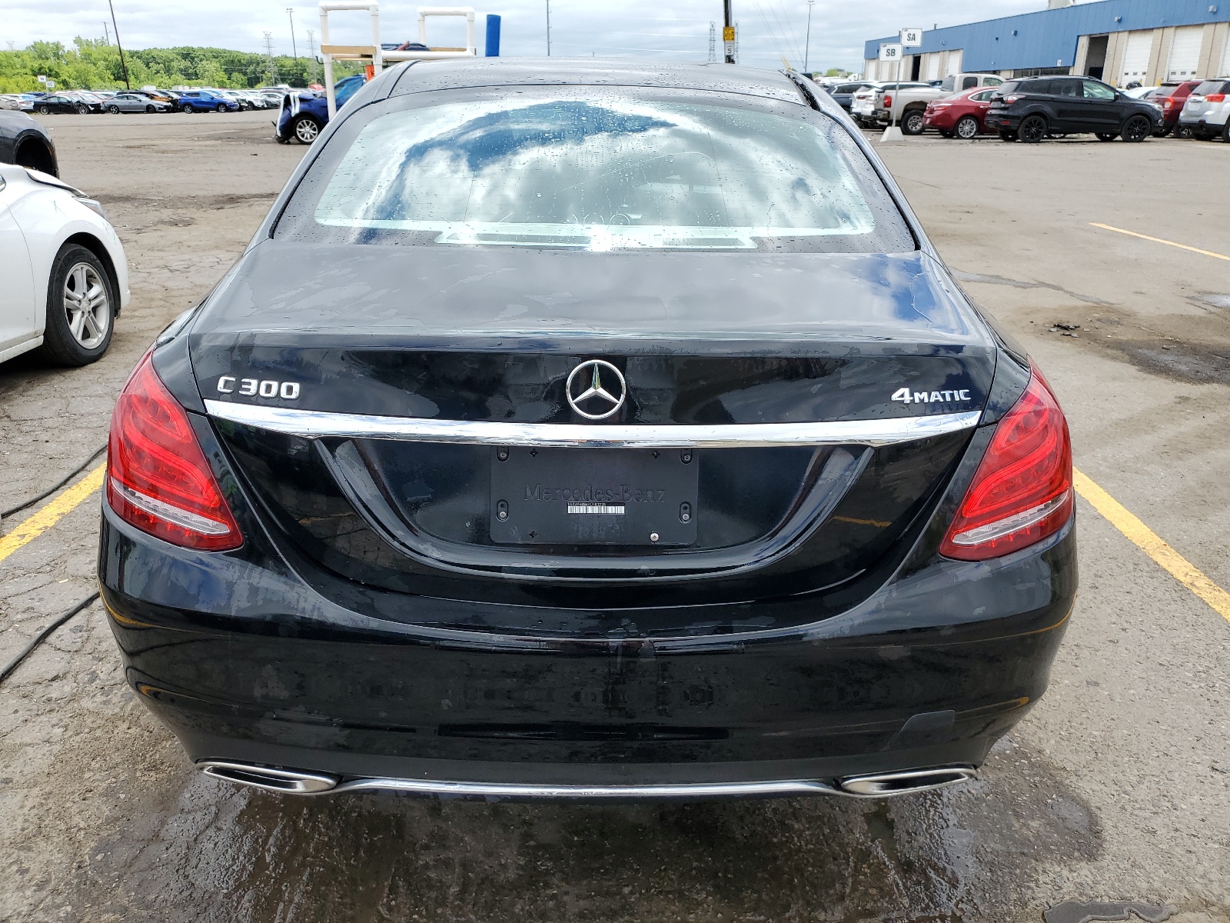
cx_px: 615
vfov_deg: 53.1
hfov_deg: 67.3
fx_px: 924
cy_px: 462
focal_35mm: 26
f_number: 1.5
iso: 50
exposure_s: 1/1667
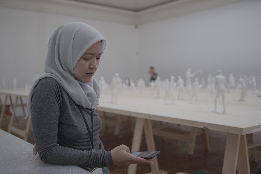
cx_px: 130
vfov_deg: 33.4
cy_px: 87
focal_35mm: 40
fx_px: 290
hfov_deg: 48.5
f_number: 2.8
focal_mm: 40
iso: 1250
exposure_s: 1/50
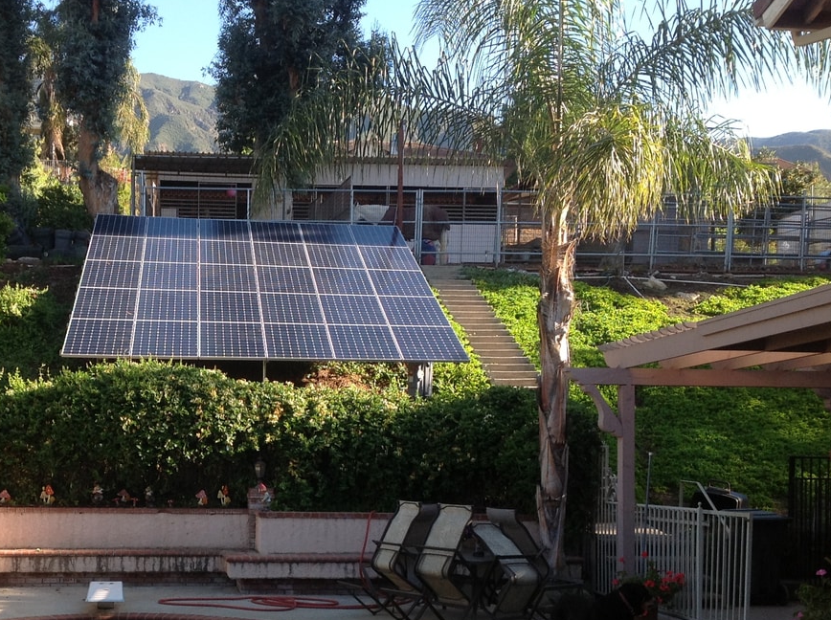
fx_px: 1294
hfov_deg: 35.1
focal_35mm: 54
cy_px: 437
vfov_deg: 26.7
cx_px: 253
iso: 50
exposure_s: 1/332
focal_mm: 4.28
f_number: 2.4
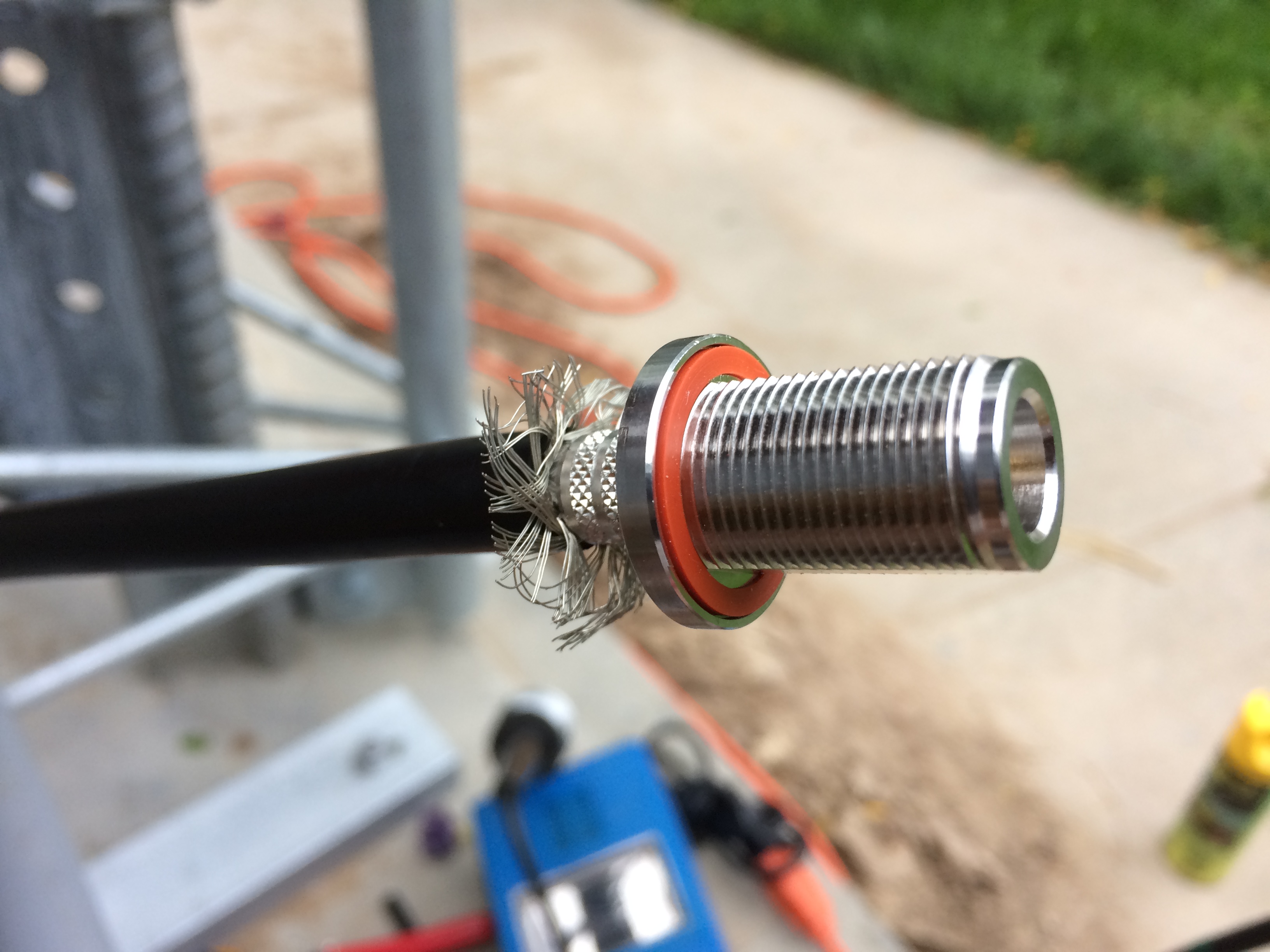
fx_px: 1064
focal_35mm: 29
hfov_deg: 61.7
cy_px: 476
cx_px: 635
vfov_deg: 48.2
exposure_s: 1/30
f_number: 2.2
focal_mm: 4.15
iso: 50
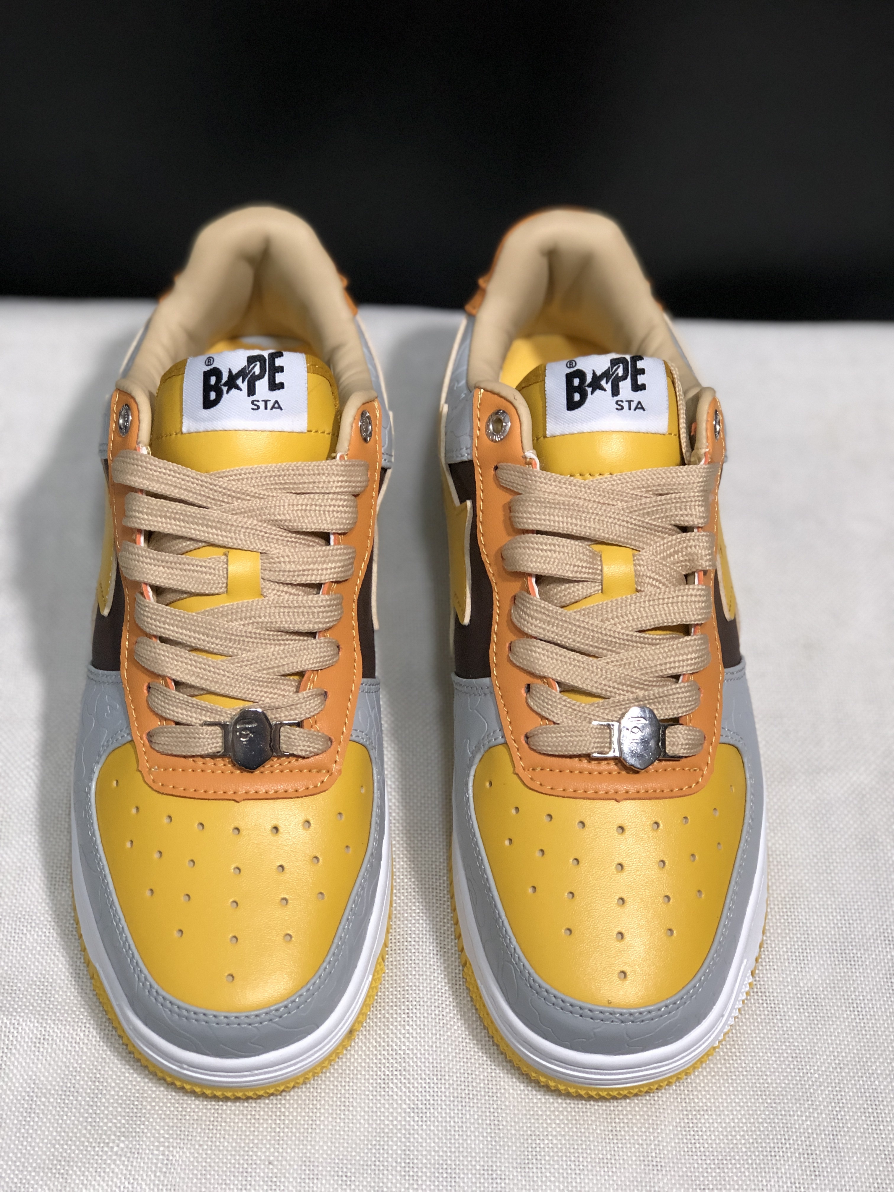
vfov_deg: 33.8
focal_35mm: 57
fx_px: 1963
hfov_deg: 25.7
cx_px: 447
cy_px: 596
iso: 125
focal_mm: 6.6
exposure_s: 1/30
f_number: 2.8
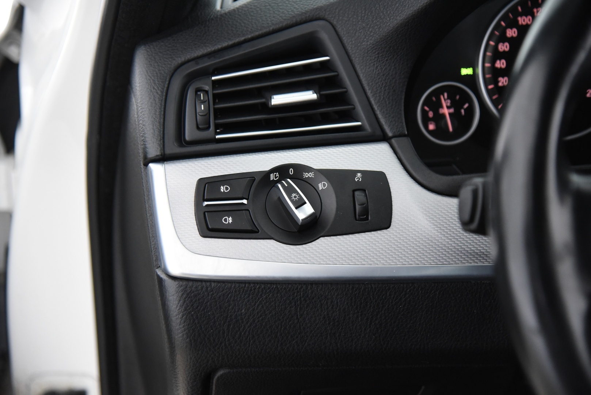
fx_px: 1232
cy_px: 198
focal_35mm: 75
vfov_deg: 18.2
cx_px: 296
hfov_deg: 27.0
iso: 4000
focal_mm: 75
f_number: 4
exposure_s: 1/30
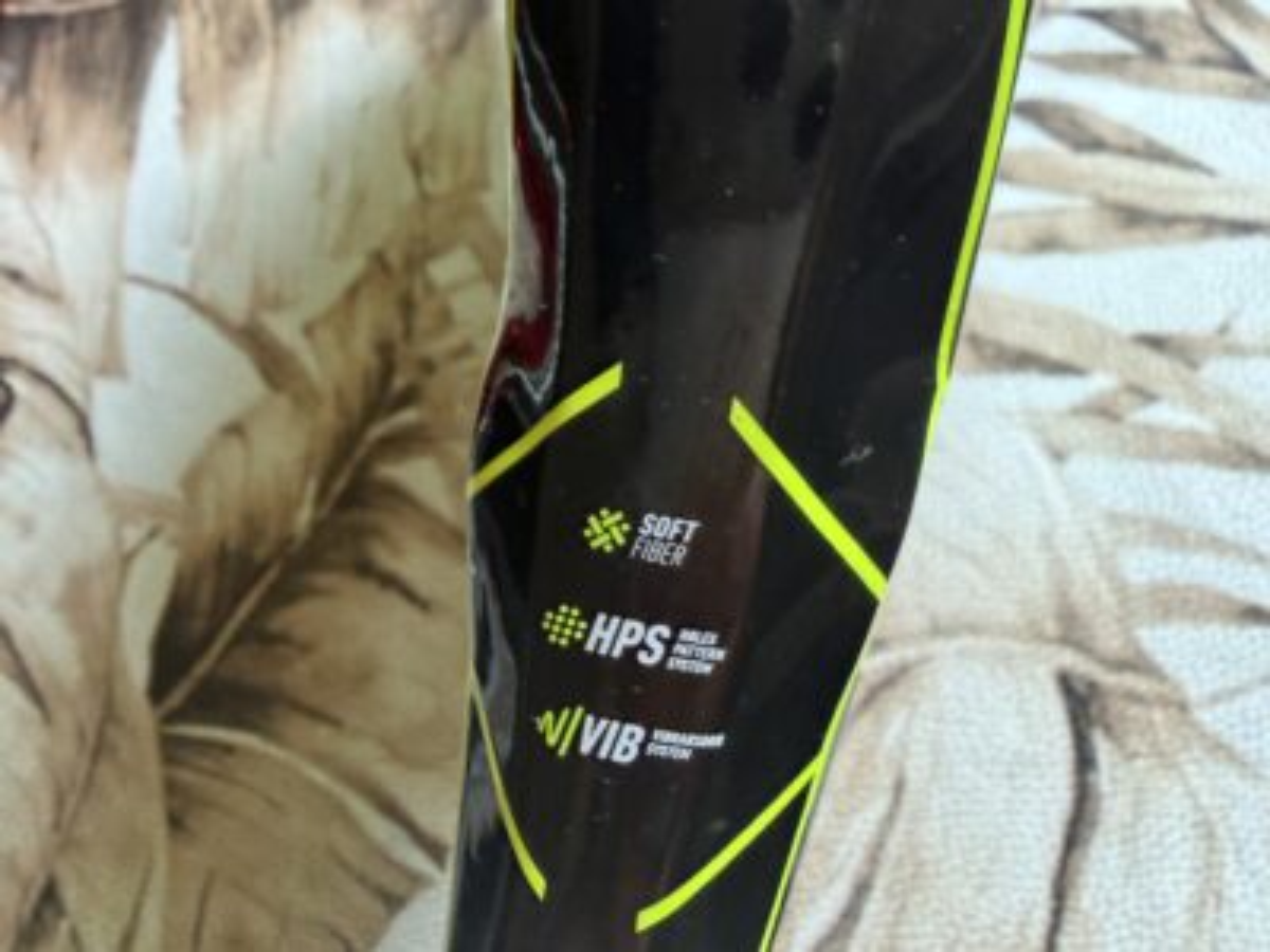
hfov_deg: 71.6
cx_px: 635
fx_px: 881
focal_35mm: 24
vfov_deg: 56.8
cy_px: 476
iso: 320
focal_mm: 2.22
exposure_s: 1/68
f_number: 2.2
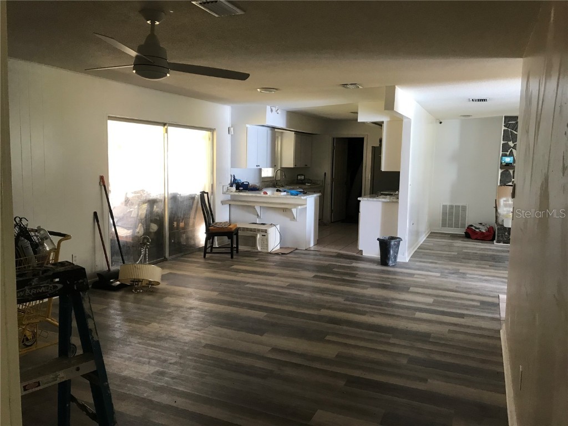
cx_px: 284
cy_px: 213
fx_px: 459
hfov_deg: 63.4
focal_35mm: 28
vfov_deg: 49.7
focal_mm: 3.99
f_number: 1.8
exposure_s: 1/17
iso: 40
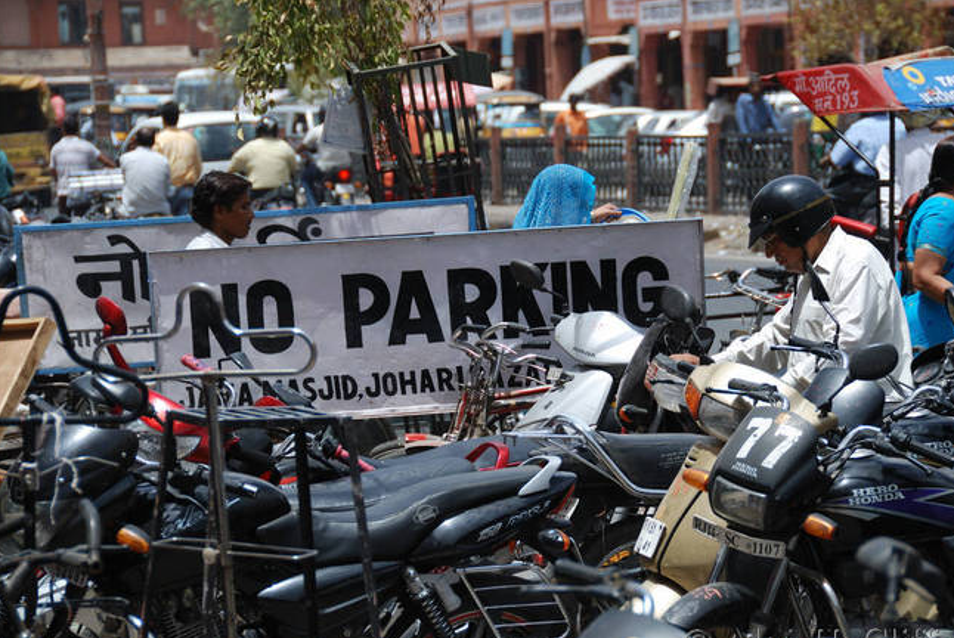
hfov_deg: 11.3
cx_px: 512
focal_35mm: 182
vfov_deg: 7.6
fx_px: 4827
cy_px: 332
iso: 100
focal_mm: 112
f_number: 5.6
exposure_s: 1/400
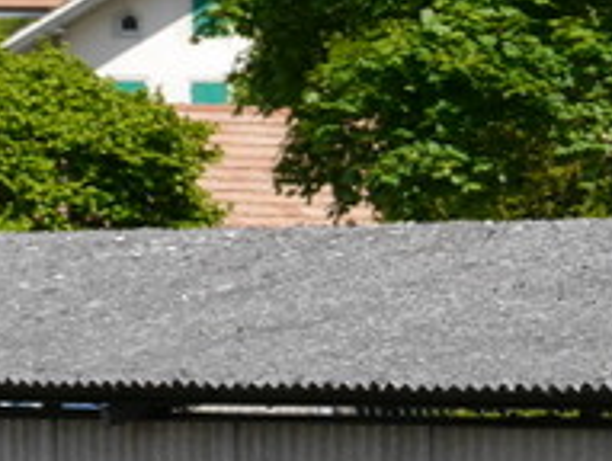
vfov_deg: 4.6
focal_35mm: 324
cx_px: 1544
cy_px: 781
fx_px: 5739
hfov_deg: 5.8
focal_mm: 31
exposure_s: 1/320
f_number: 9
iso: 160
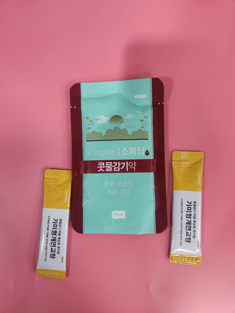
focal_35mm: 23
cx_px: 118
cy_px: 156
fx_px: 208
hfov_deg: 58.9
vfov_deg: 73.9
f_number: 1.8
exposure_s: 1/120
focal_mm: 5.4
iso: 320
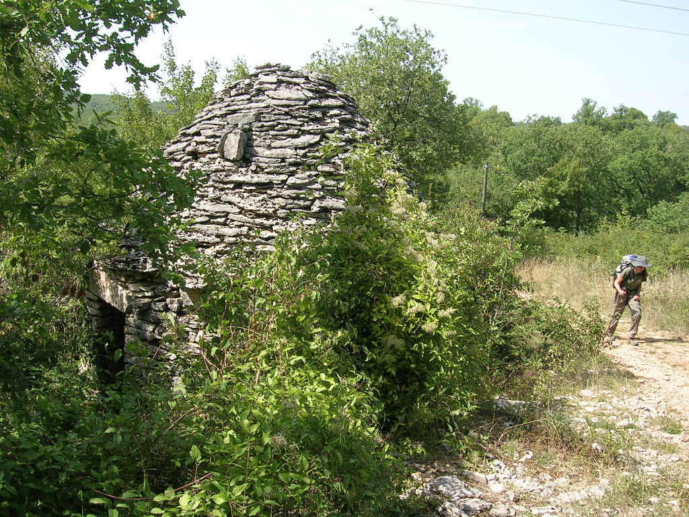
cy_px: 258
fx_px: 697
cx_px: 344
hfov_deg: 52.6
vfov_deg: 40.7
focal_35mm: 35
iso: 50
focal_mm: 5.4
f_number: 4.8
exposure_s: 1/179
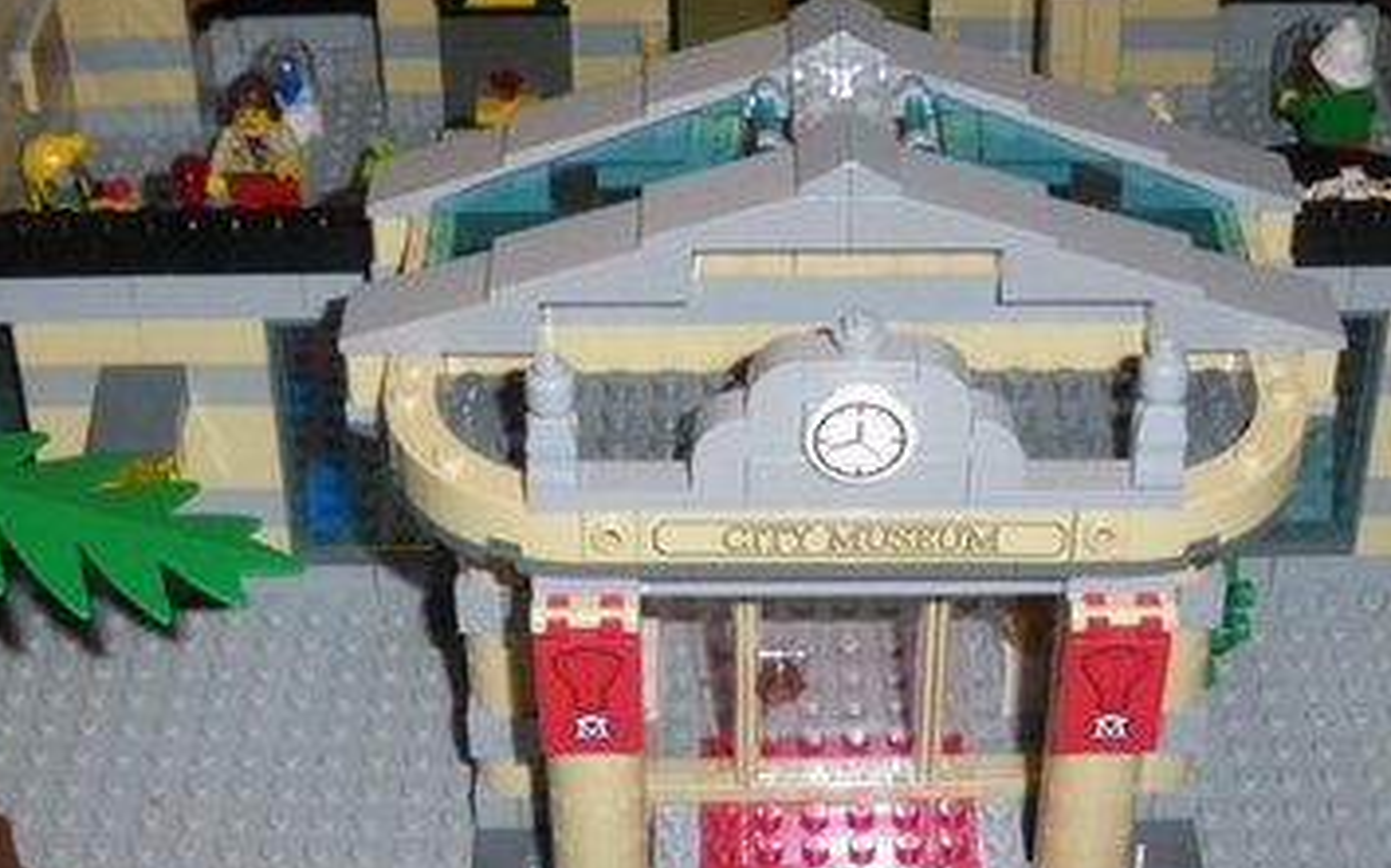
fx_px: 2615
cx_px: 642
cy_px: 416
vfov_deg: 18.9
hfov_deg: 29.8
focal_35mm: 69
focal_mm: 6.3
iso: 400
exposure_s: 1/50
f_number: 3.5
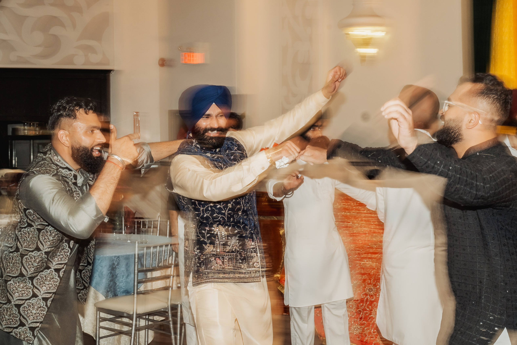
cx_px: 258
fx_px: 718
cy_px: 172
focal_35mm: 50
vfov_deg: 27.0
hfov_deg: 39.6
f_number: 8
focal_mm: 50
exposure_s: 1/25
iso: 2000
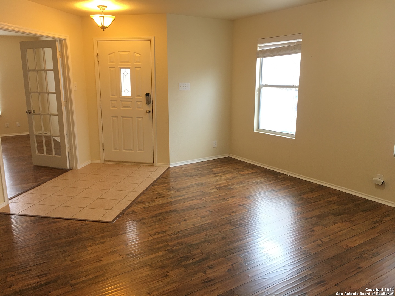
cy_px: 148
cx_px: 198
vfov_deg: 48.2
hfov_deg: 61.7
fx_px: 331
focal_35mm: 29
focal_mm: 4.15
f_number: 2.2
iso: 32
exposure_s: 1/15
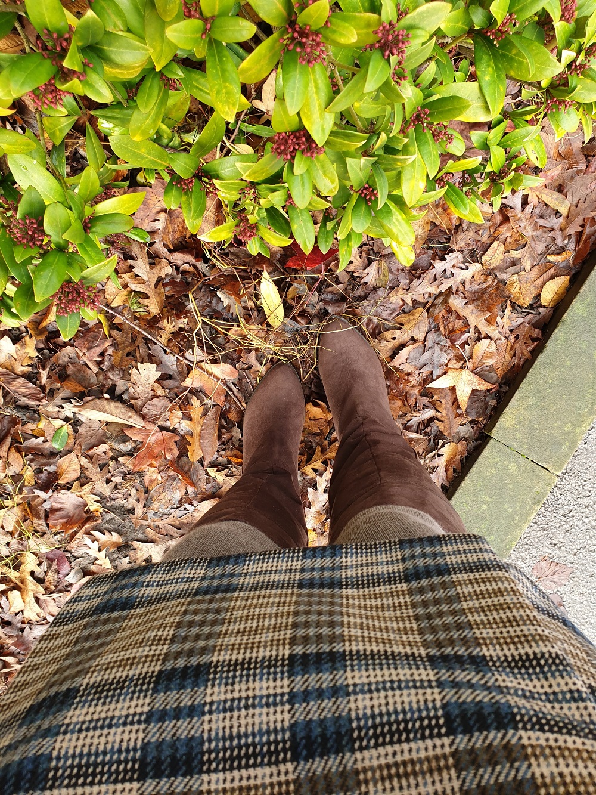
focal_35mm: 26
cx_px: 298
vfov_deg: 67.3
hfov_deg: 53.1
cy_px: 398
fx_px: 597
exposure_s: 1/50
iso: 50
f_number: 2.4
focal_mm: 4.3
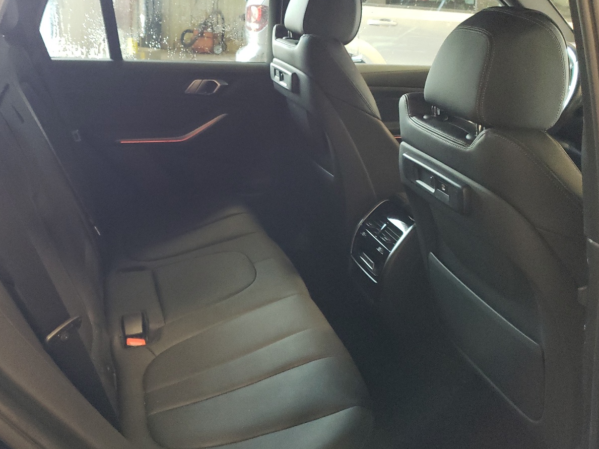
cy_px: 190
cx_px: 213
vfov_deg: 40.6
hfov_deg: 51.9
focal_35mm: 35
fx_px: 605
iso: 426
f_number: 1.5
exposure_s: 1/24
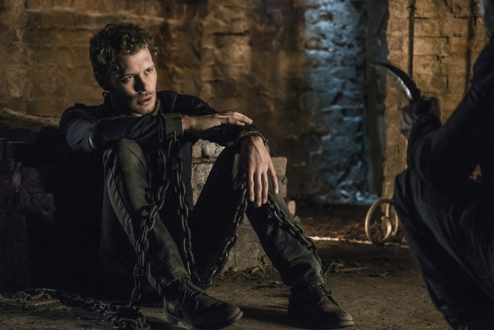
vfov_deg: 13.3
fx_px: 1414
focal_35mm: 103
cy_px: 165
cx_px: 247
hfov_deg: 19.8
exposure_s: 1/60
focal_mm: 103
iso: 10000
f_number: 4
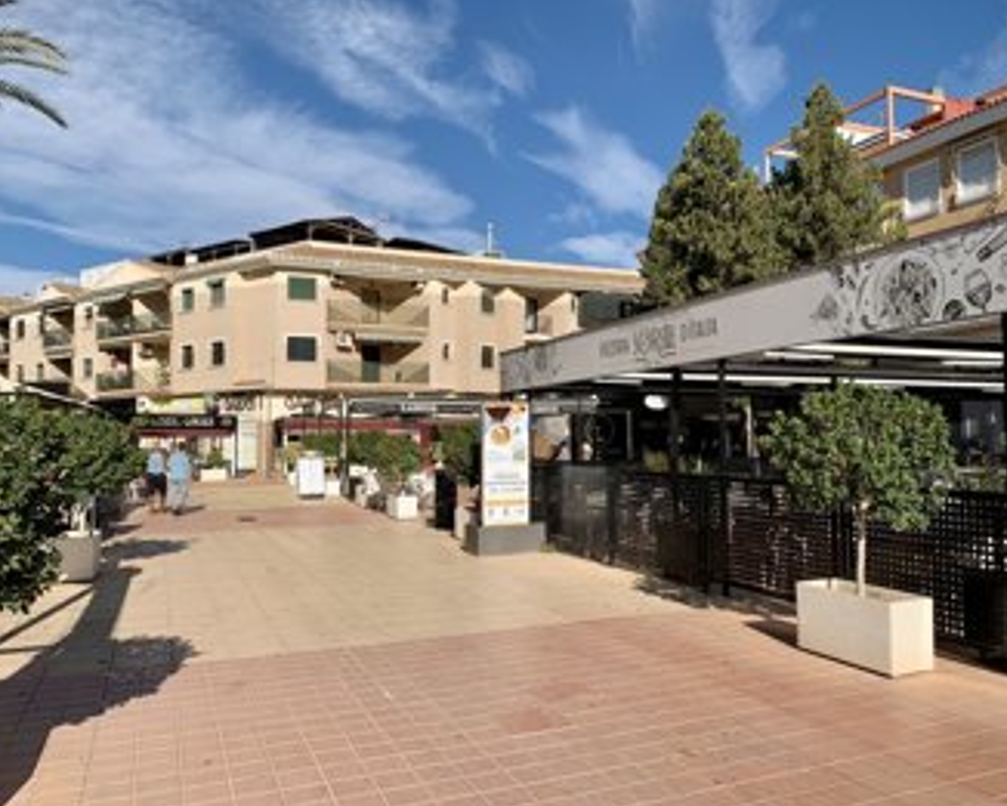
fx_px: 835
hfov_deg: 62.1
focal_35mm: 28
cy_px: 408
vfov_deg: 51.6
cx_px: 550
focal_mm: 4.25
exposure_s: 1/3650
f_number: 1.8
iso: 25
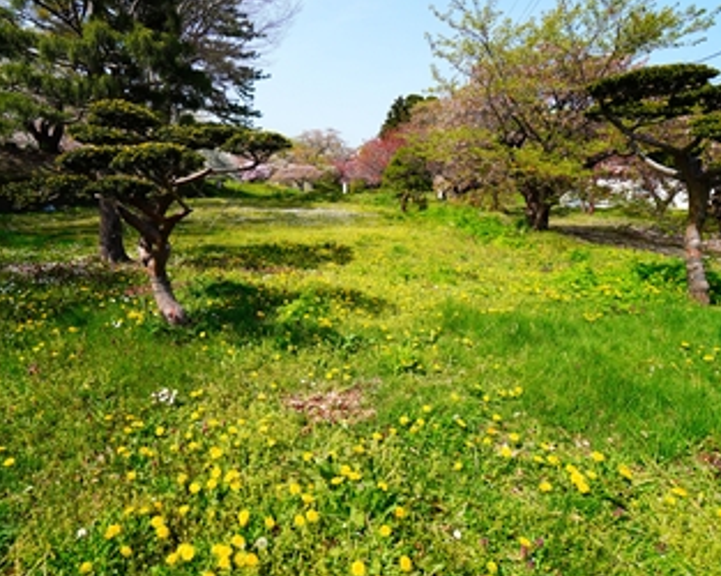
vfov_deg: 73.7
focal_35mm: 18
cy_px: 280
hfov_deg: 85.9
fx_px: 384
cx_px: 313
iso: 100
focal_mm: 10
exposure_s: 1/160
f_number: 8
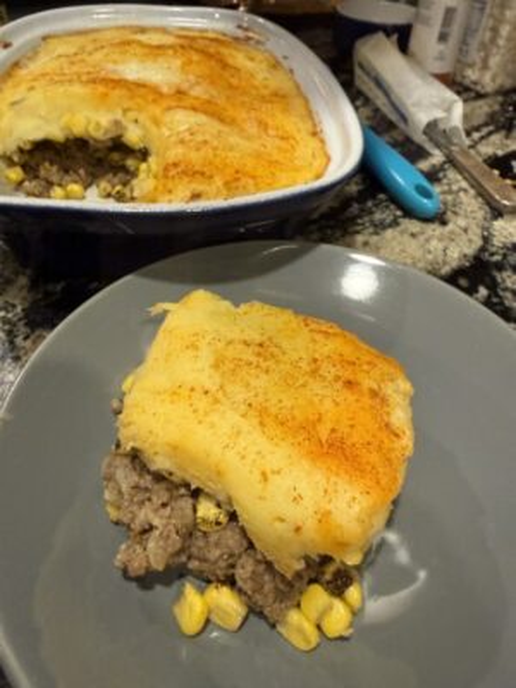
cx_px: 258
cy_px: 344
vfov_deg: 71.6
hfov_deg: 56.8
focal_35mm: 24
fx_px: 477
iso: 400
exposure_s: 1/60
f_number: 2.2
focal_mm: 2.22
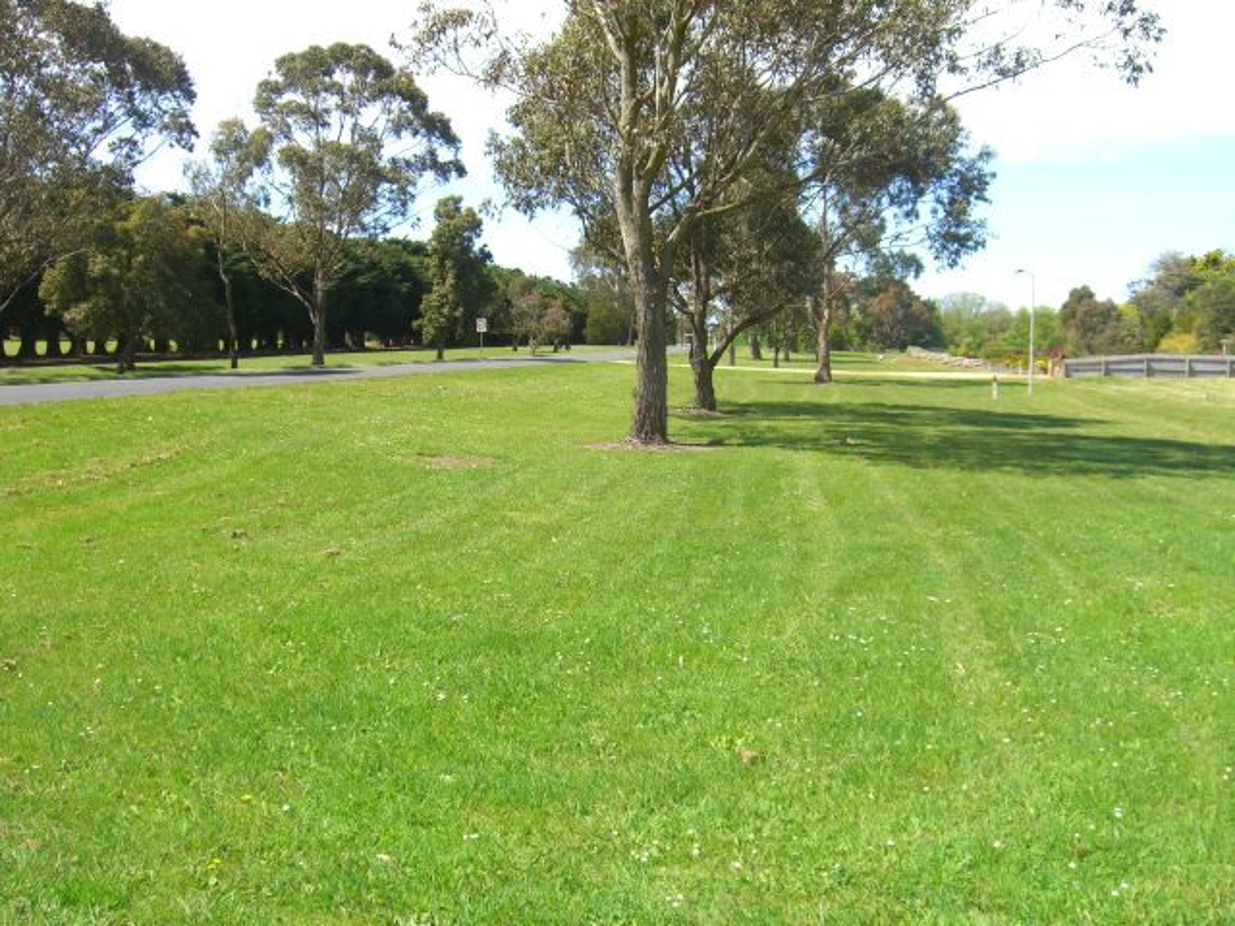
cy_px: 463
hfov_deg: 49.0
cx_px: 618
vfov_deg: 37.7
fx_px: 1356
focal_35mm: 38
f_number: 4
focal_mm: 7.9
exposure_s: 1/320
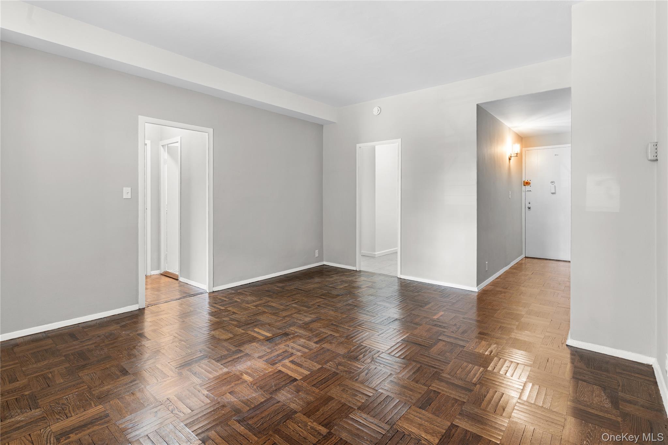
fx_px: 315
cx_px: 334
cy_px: 222
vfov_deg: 70.4
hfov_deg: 93.3
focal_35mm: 17
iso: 200
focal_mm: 17
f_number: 8
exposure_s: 2
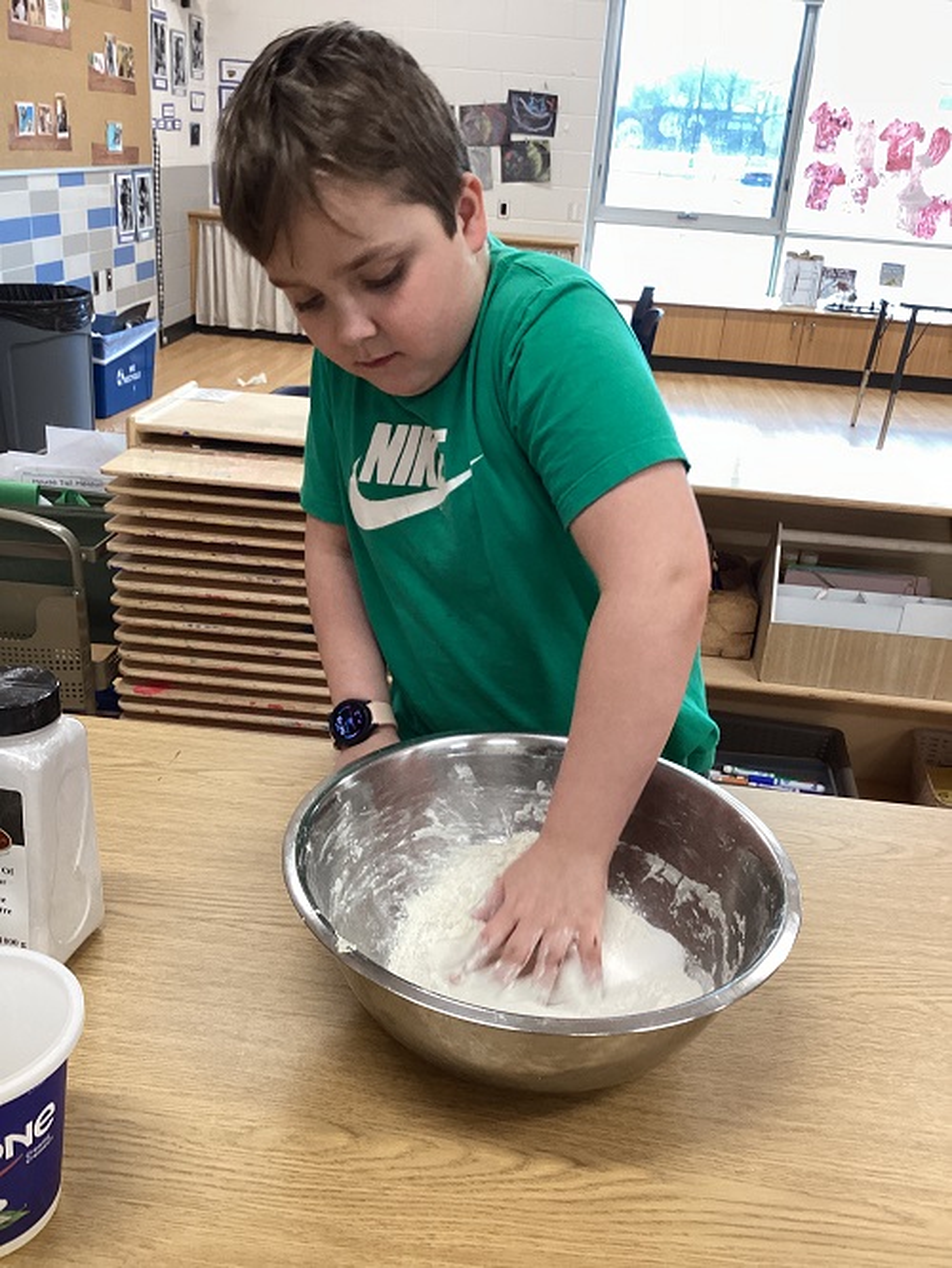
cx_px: 476
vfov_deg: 58.3
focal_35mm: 31
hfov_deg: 45.5
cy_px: 634
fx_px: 1136
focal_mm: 3.3
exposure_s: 1/60
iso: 100
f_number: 2.4
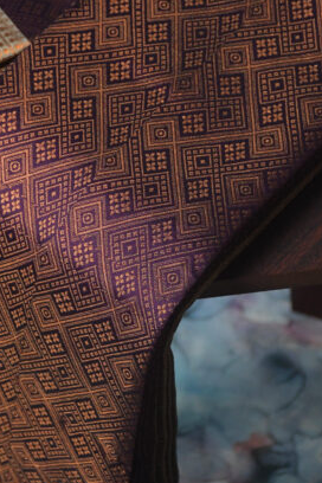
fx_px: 2750
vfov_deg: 10.0
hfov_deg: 6.7
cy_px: 228
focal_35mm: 205
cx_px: 140
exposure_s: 1/160
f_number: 5
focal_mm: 62
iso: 2000
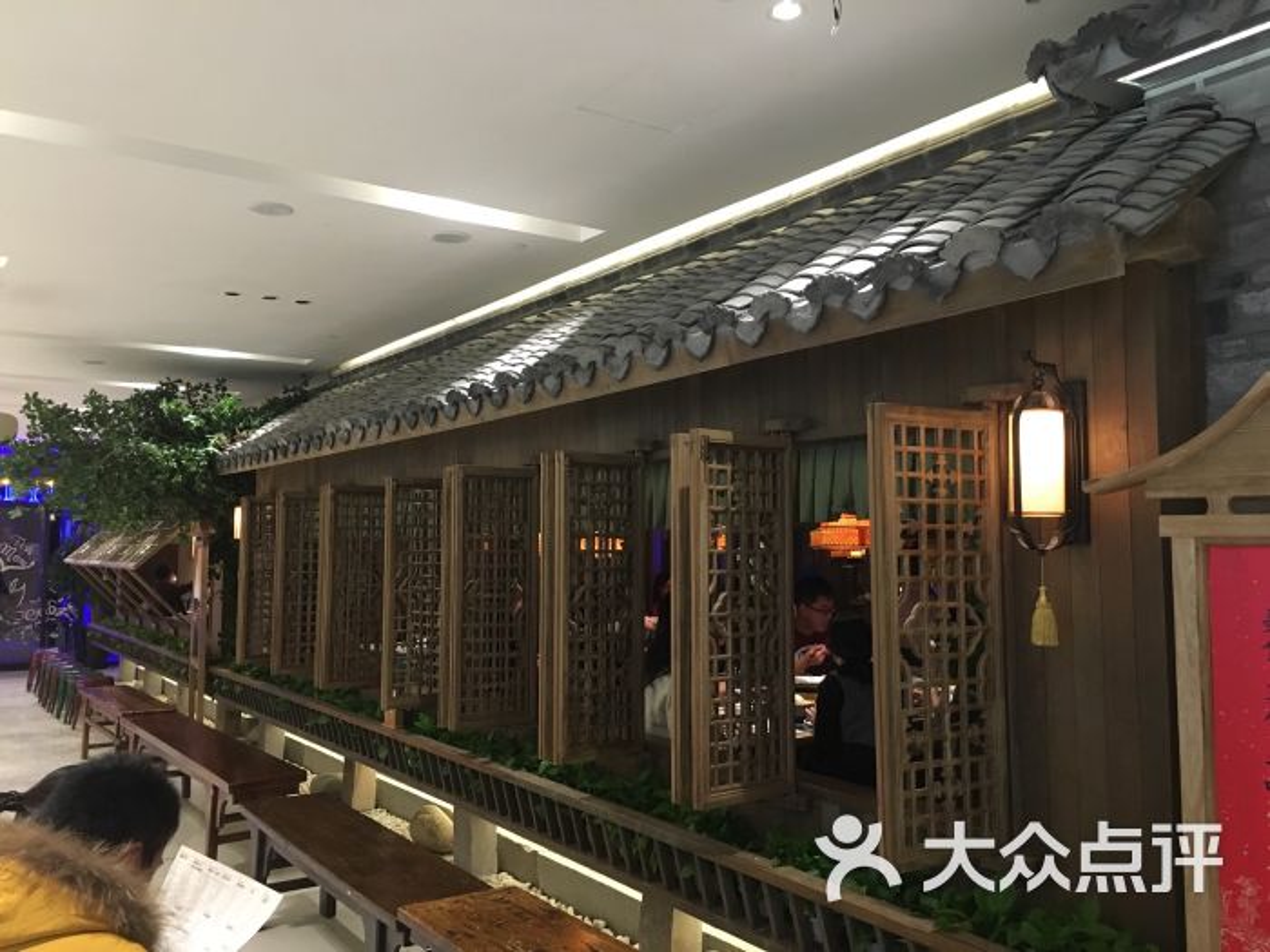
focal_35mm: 29
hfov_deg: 61.7
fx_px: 1064
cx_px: 635
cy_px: 476
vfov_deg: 48.2
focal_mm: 4.15
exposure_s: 1/33
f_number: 2.2
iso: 250
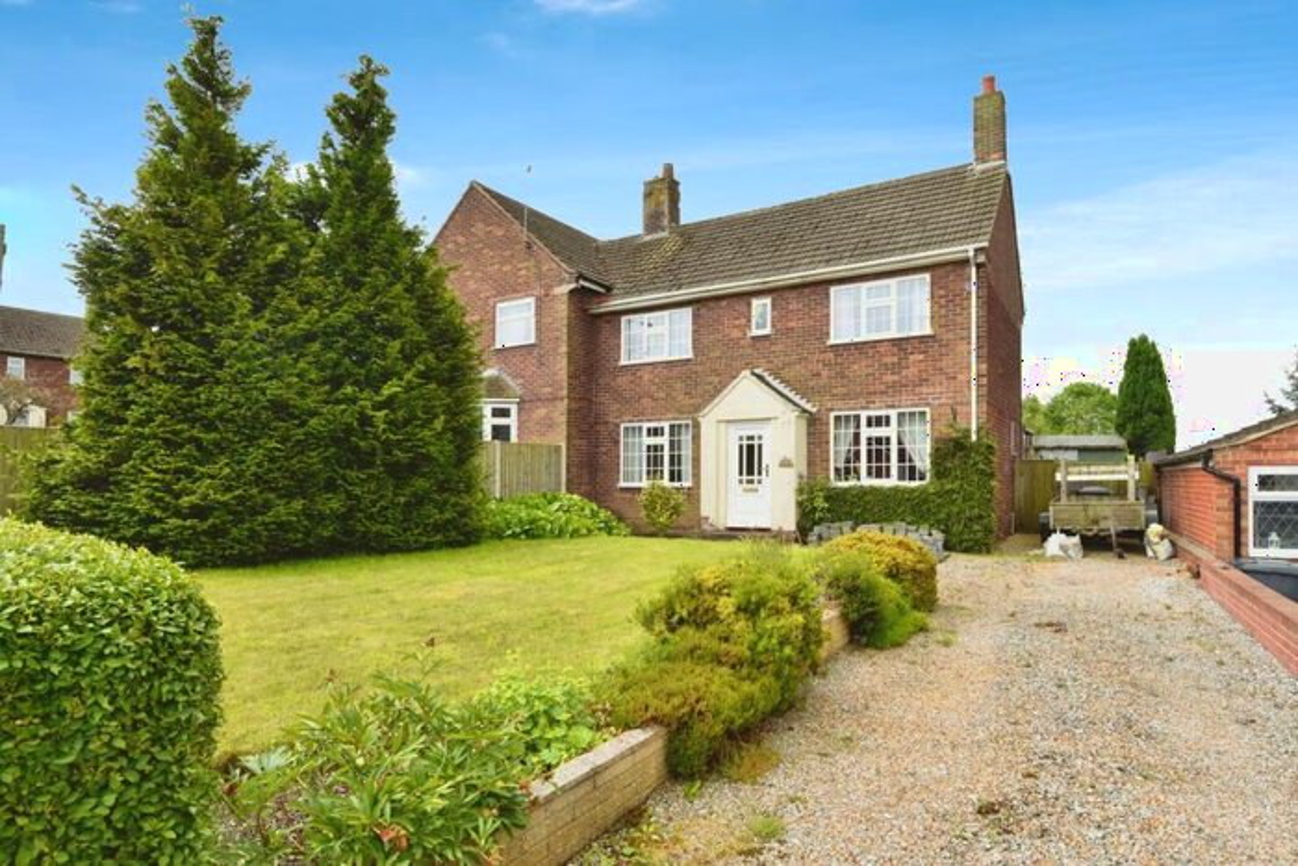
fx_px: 577
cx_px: 649
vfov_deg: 73.8
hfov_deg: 96.7
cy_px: 433
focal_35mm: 16
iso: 400
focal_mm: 16
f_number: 7.1
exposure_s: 1/320
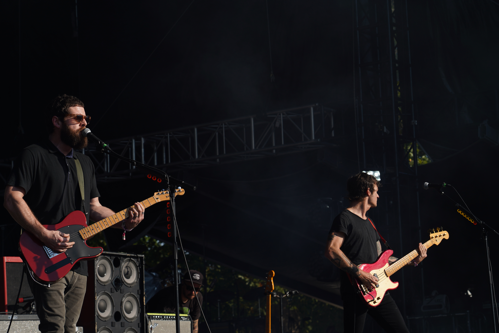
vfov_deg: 13.0
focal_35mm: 105
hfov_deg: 19.5
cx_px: 250
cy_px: 166
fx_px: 1455
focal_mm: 105
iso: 100
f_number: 8
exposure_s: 1/500
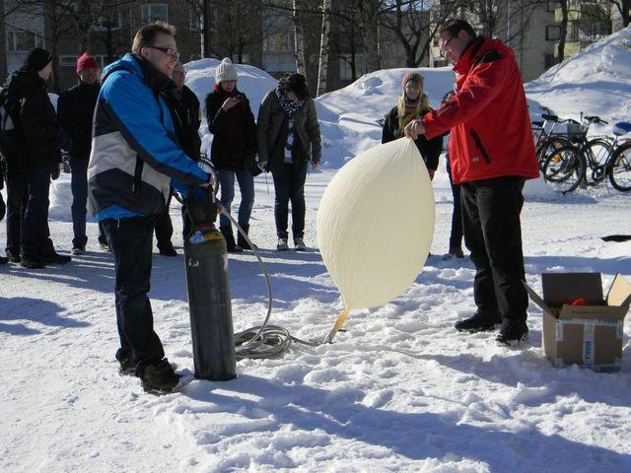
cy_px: 236
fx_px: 1021
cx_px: 316
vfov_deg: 26.1
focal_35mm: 56
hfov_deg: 34.3
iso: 80
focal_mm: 10.1
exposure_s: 1/280
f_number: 8.2
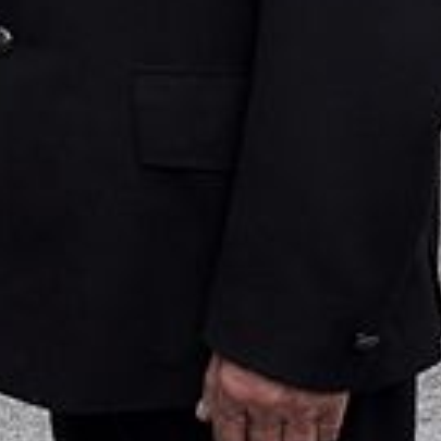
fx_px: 2076
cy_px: -273
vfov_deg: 11.5
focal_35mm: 144
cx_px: 42
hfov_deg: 12.0
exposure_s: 1/320
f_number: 9
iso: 500
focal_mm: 18
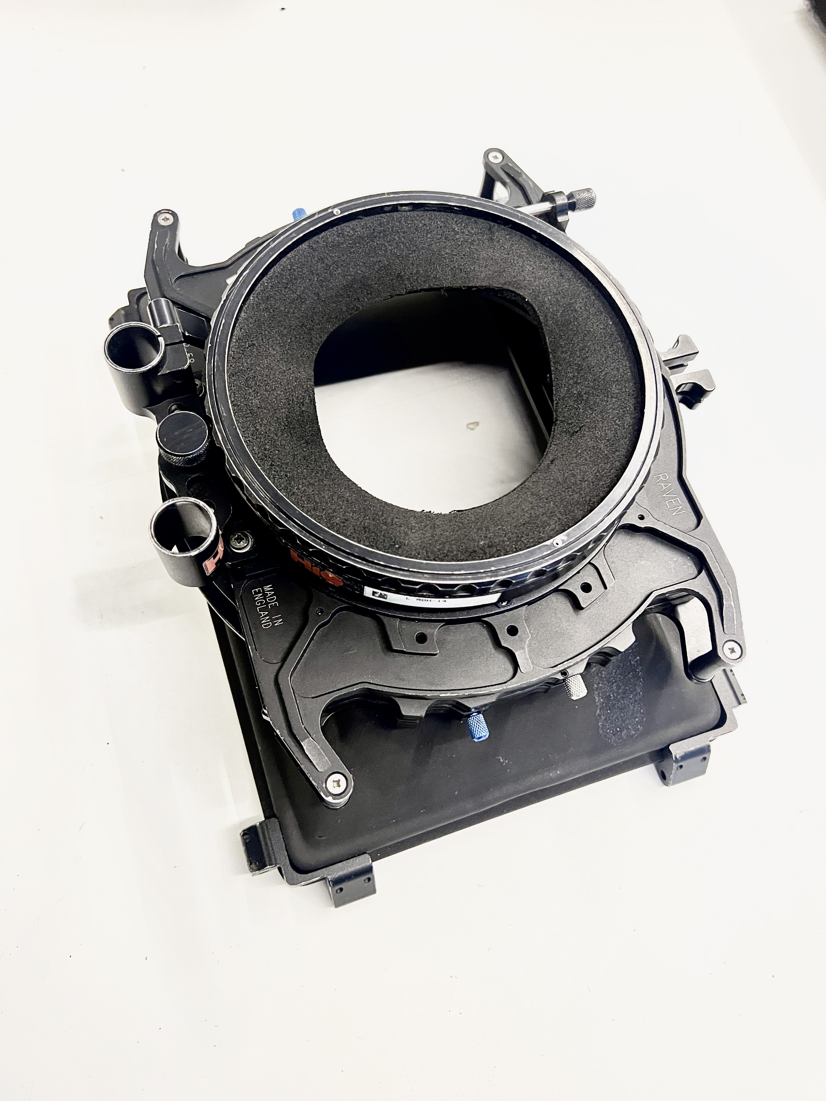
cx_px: 413
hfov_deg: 53.1
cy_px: 550
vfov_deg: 67.3
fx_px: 827
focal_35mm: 26
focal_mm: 5.7
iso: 500
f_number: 1.5
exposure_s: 1/60
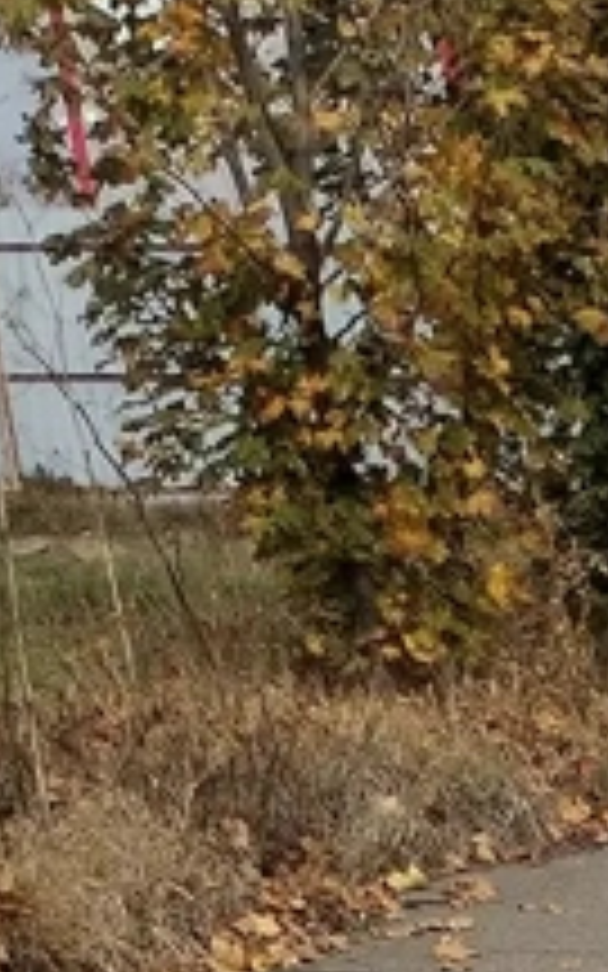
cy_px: 2592
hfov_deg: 6.8
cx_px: 1950
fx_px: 4507
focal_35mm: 170
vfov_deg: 10.1
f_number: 1.8
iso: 100
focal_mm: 4.75
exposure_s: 1/1421
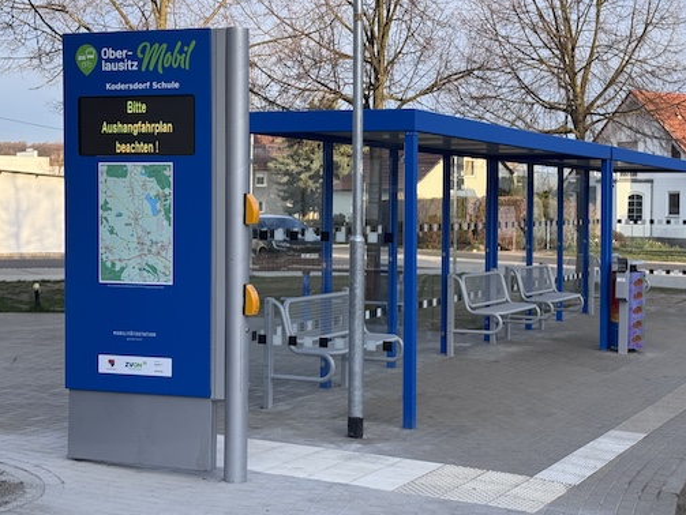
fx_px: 1230
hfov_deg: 31.0
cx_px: 431
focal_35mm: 62
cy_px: 215
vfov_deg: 23.7
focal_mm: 6.76
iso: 64
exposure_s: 1/1043
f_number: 1.78
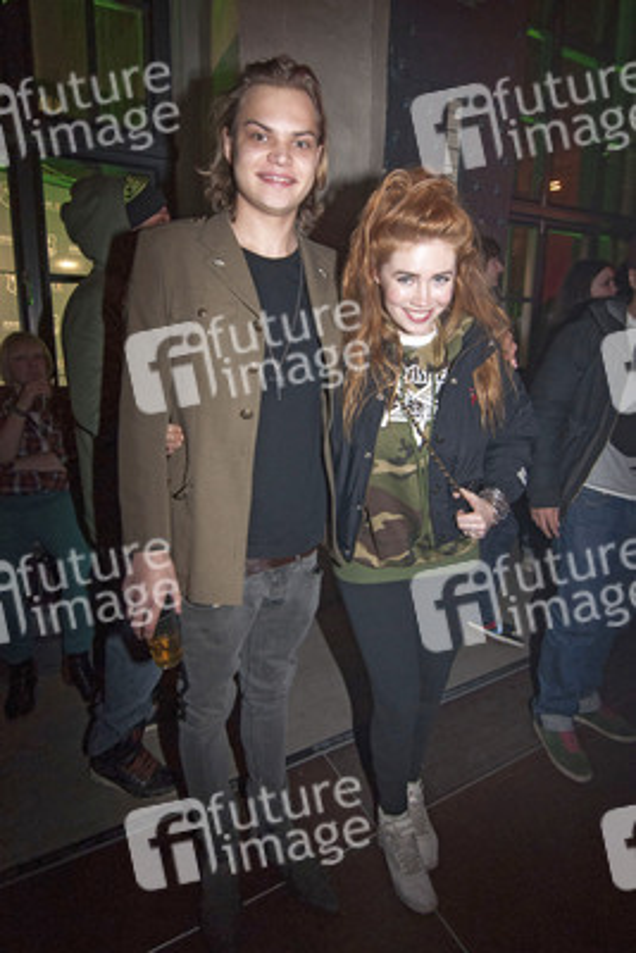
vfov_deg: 90.0
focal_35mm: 18
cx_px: 318
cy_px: 476
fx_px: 477
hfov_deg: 67.4
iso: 1000
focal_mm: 12
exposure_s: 1/40
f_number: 4.5
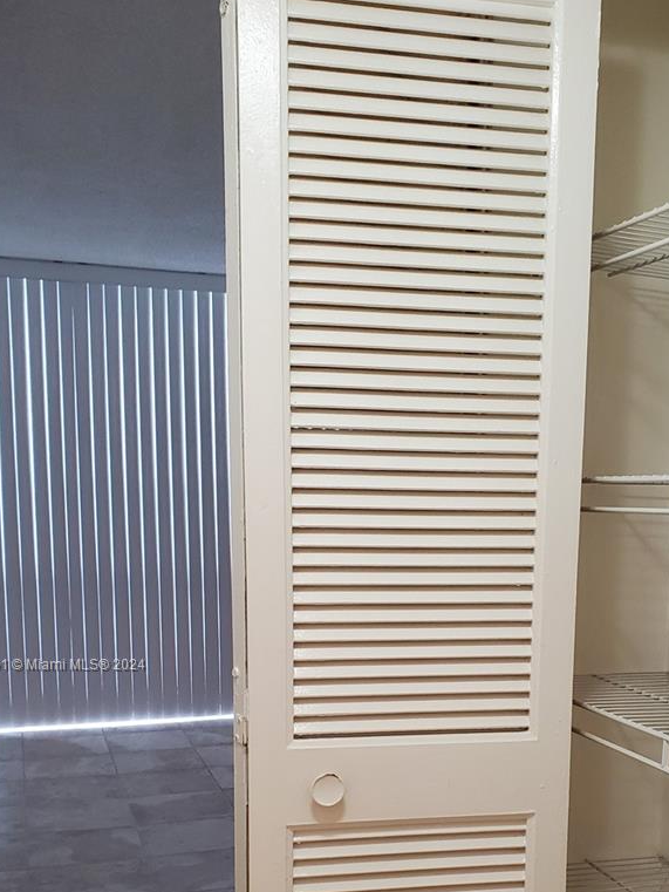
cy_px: 666
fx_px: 1056
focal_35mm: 41
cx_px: 458
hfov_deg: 34.7
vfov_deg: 44.3
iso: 250
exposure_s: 1/60
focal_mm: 4.3
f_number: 2.4
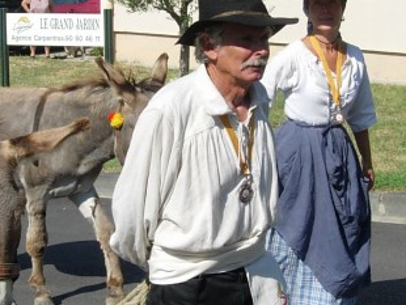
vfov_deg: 15.1
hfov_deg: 20.0
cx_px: 196
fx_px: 1150
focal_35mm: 98
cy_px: 123
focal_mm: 7.8
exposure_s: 1/724
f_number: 4.8
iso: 64
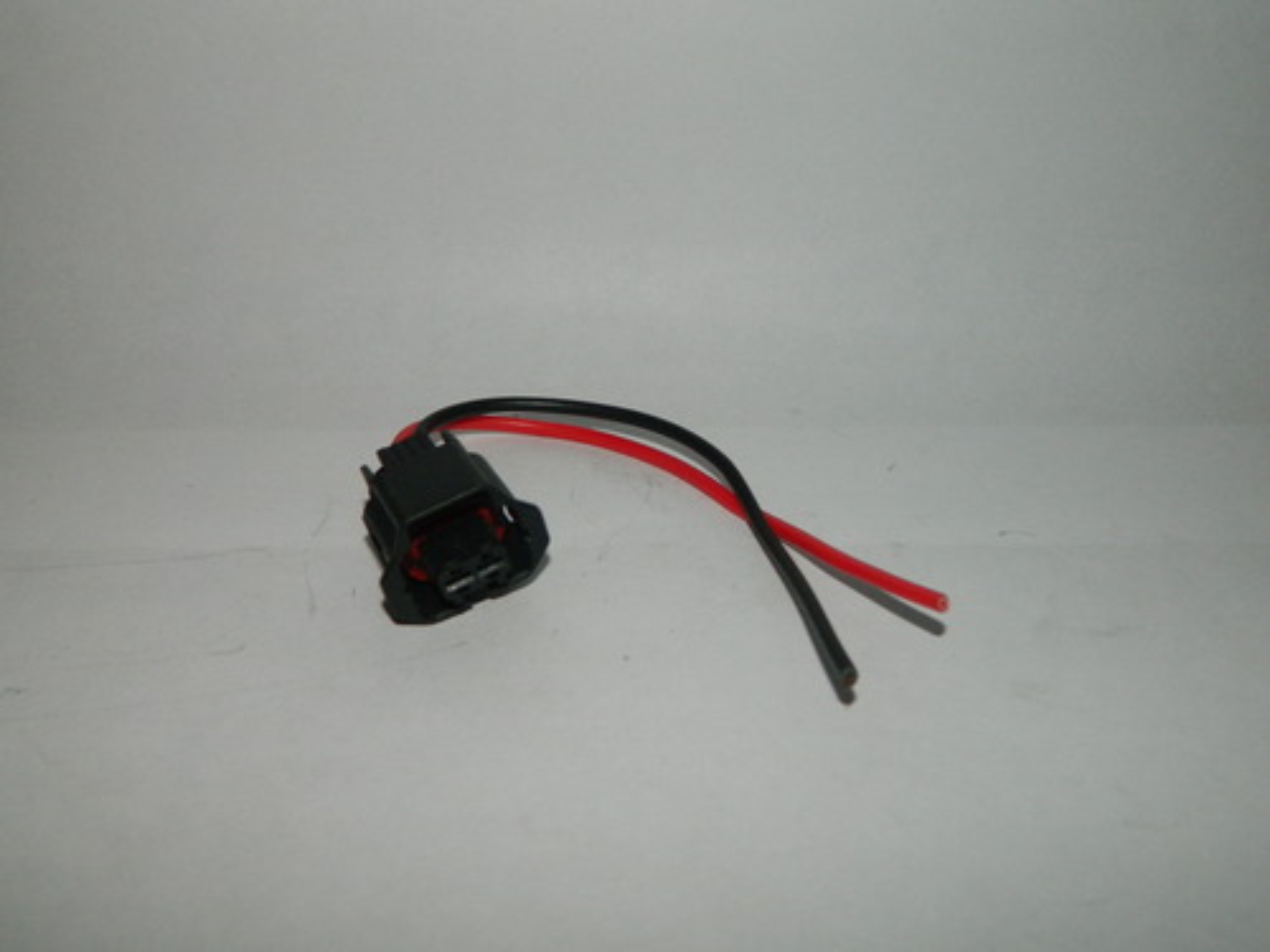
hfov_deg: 52.6
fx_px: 1284
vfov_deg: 40.7
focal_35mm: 35
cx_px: 635
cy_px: 476
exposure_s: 1/40
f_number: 9.4
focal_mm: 6.2
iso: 200
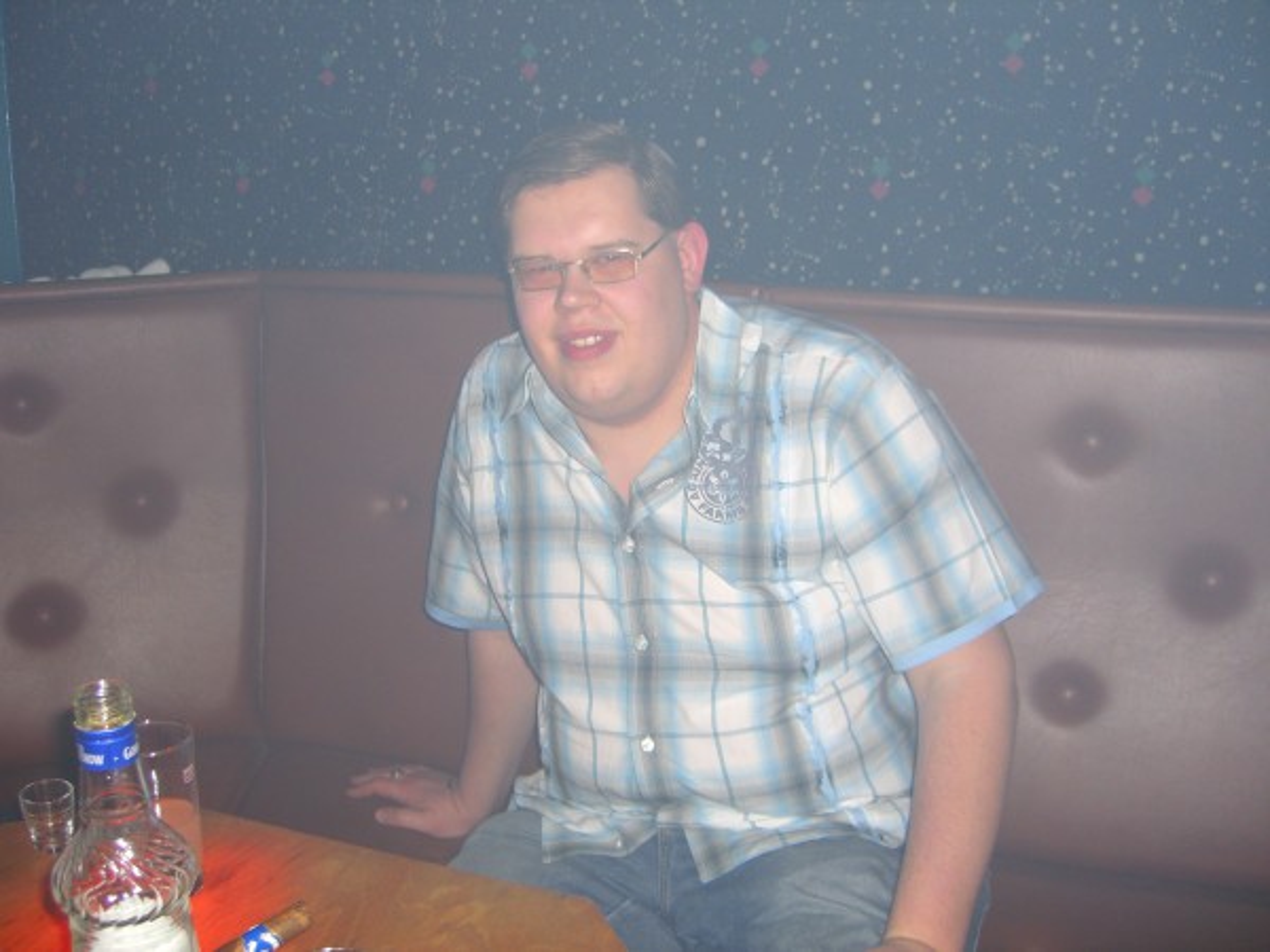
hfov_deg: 49.0
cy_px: 476
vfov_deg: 37.7
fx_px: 1394
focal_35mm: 38
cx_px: 635
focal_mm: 7.9
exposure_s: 1/60
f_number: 2.8
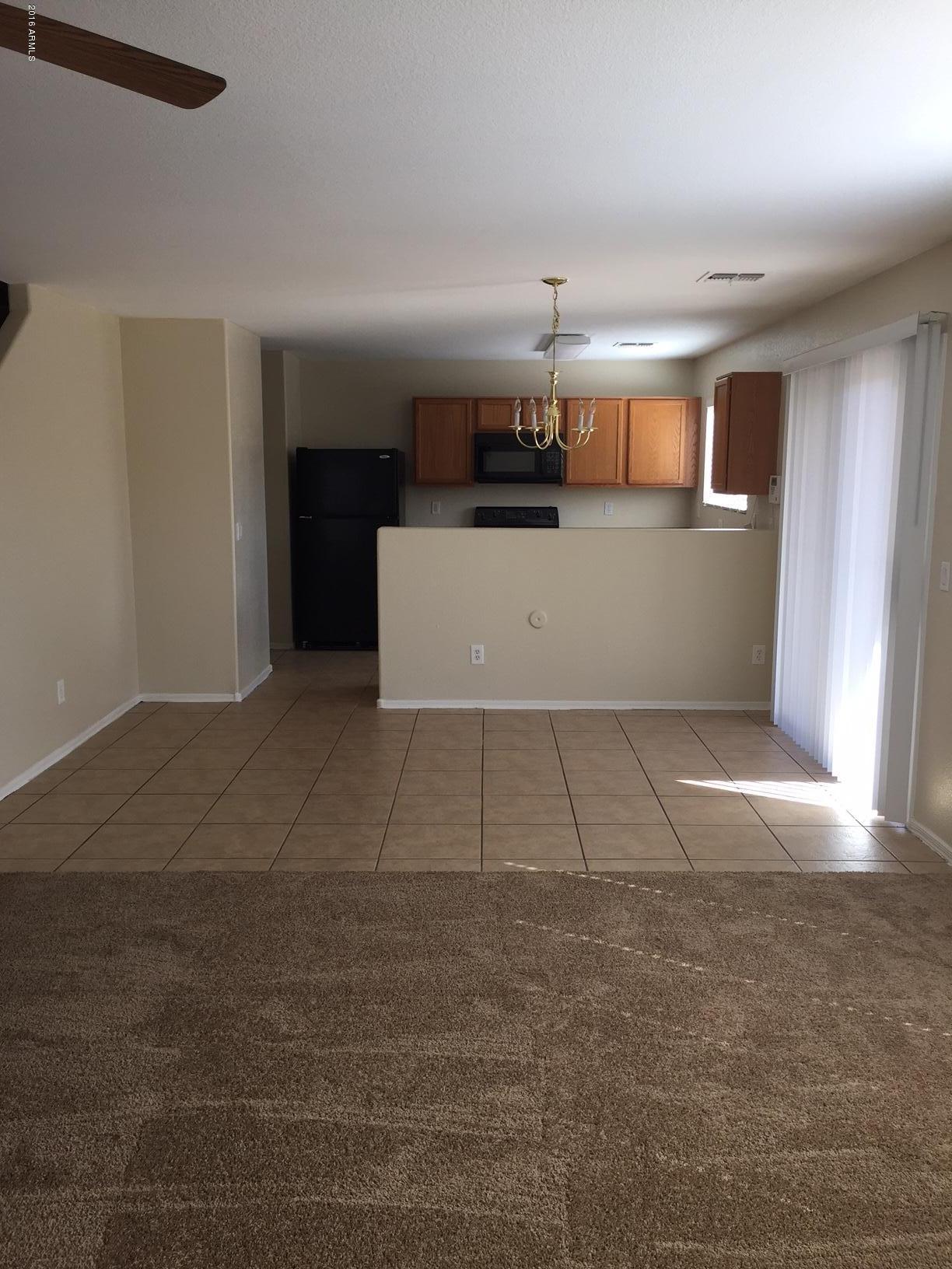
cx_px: 476
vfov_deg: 61.7
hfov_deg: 48.2
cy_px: 634
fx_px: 1063
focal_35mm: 29
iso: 40
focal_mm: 4.15
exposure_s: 1/120
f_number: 2.2
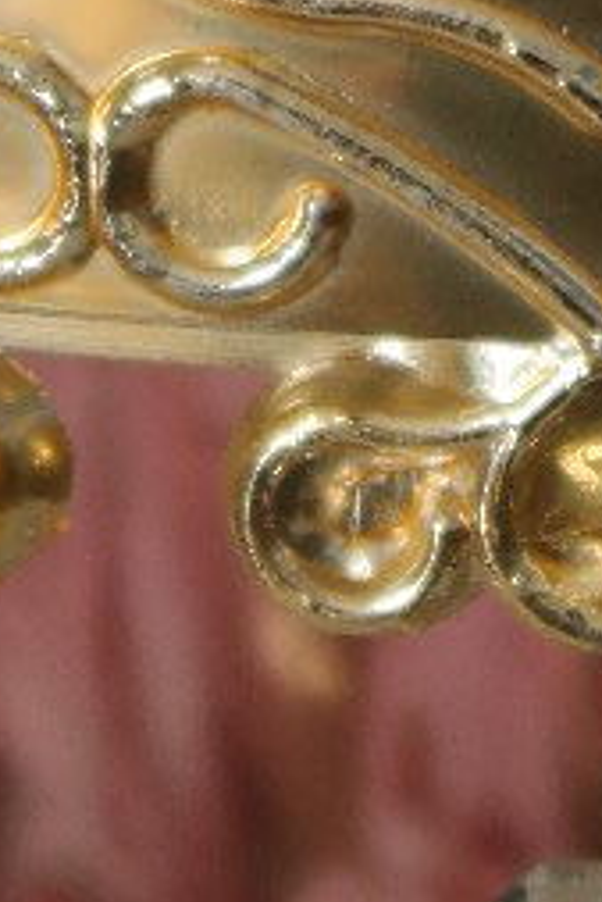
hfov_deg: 2.6
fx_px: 13175
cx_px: 1026
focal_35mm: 526
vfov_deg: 3.8
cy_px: -1494
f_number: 5.6
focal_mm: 50
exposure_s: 1/30
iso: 400
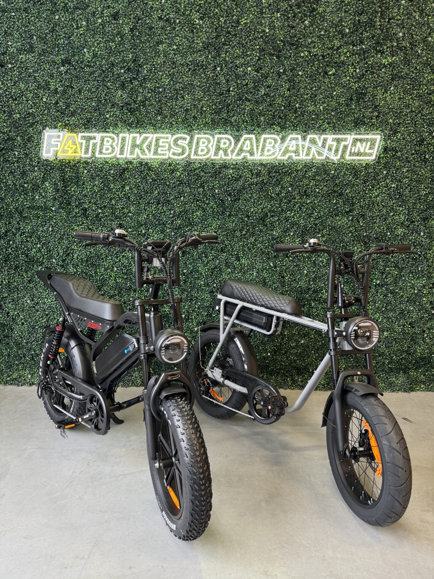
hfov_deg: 56.8
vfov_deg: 71.6
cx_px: 217
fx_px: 401
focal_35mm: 24
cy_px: 290
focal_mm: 6.76
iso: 160
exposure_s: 1/48
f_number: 1.78
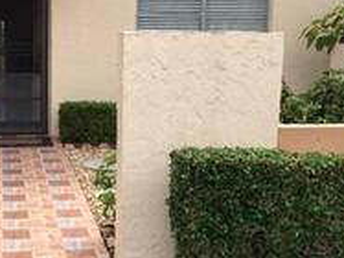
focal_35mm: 62
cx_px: 90
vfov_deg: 23.6
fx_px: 616
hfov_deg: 30.7
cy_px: 153
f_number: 2.2
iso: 32
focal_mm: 4.15
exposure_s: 1/1041
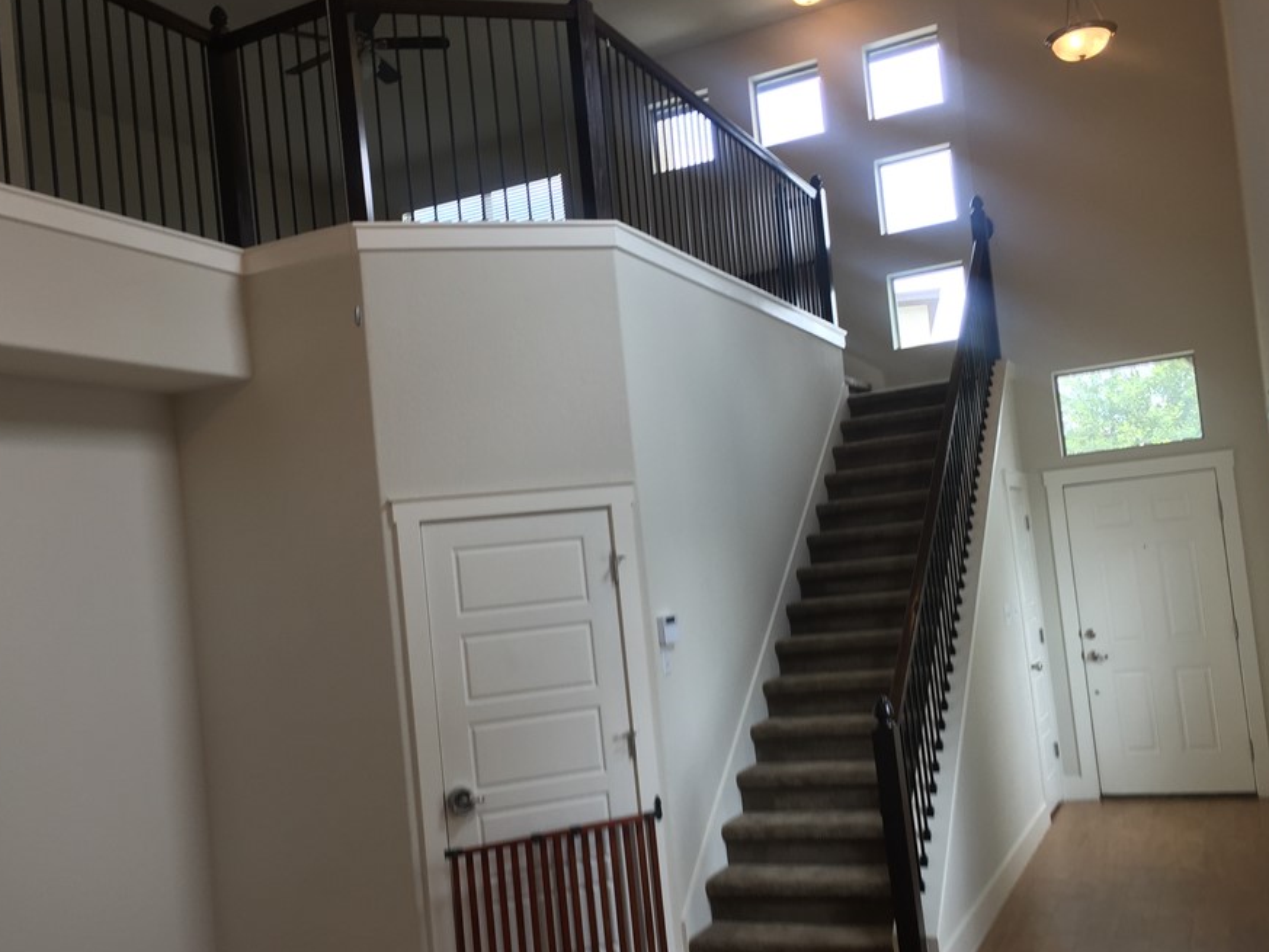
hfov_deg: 54.0
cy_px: 515
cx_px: 629
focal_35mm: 34
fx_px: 1247
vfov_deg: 41.8
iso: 32
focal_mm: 4.15
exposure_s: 1/60
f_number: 2.2
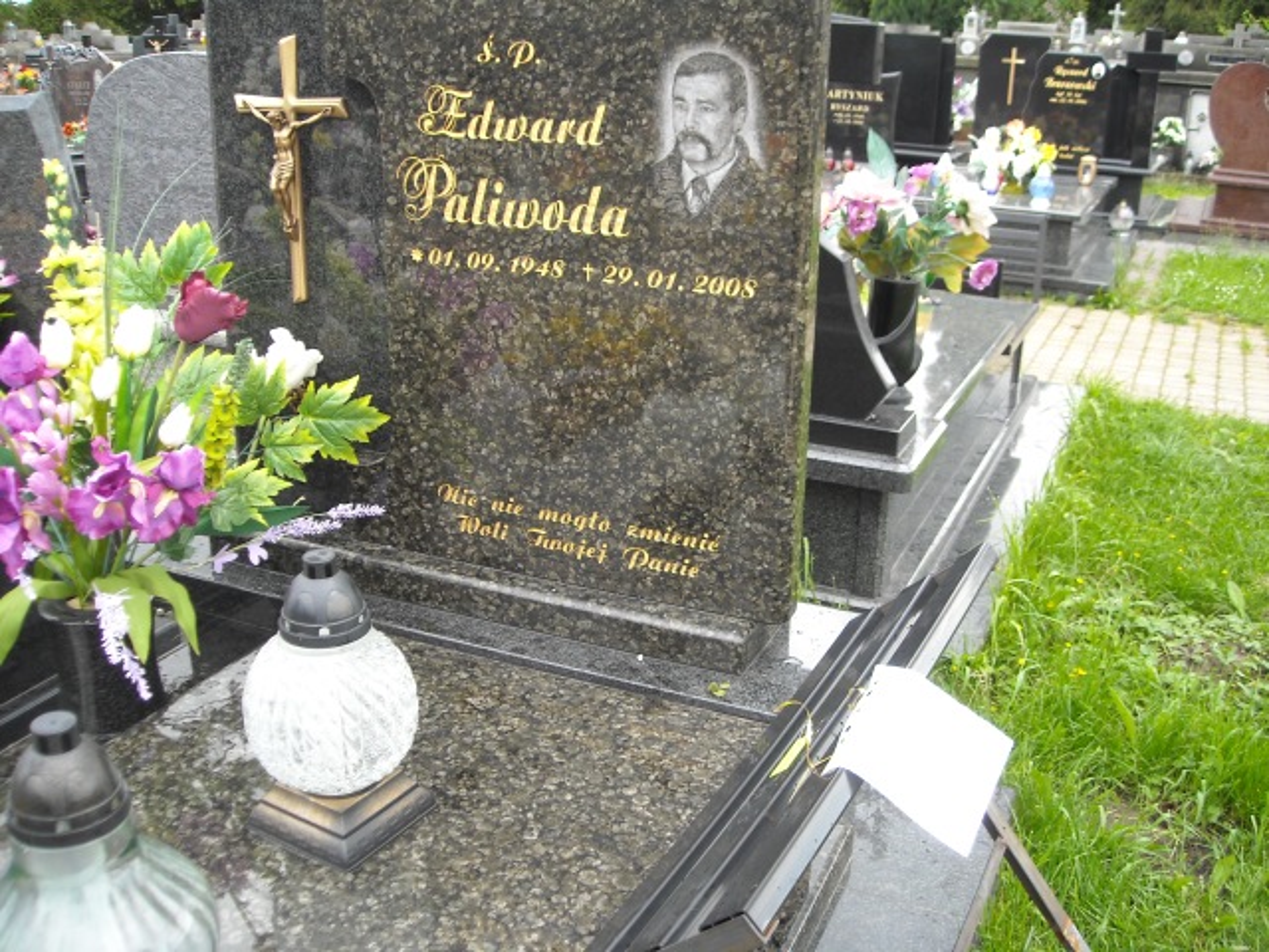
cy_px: 476
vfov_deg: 40.7
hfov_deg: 52.6
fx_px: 1283
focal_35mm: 35
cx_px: 634
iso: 64
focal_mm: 5.7
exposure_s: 1/148
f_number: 2.8
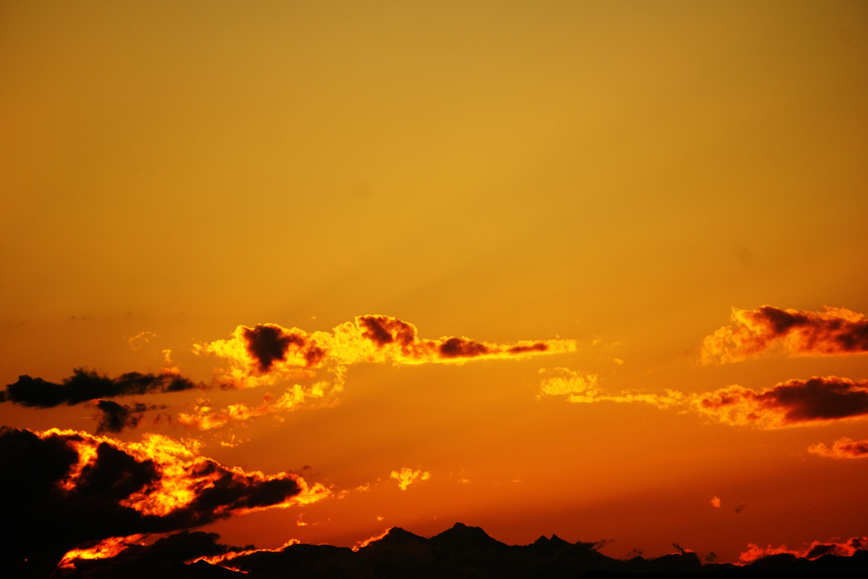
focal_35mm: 315
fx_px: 7594
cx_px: 434
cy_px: 290
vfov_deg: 4.4
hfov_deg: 6.5
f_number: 6.3
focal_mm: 210
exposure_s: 1/400
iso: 100
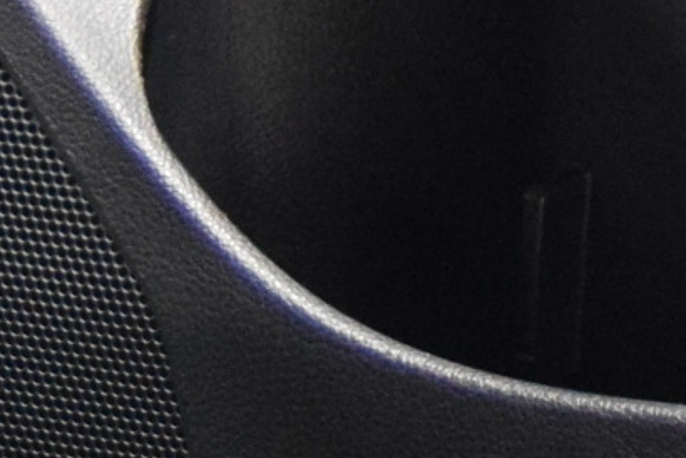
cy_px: -532
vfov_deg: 4.3
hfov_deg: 6.3
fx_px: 6057
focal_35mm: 318
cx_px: 1414
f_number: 2.8
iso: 3200
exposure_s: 1/125
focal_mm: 29
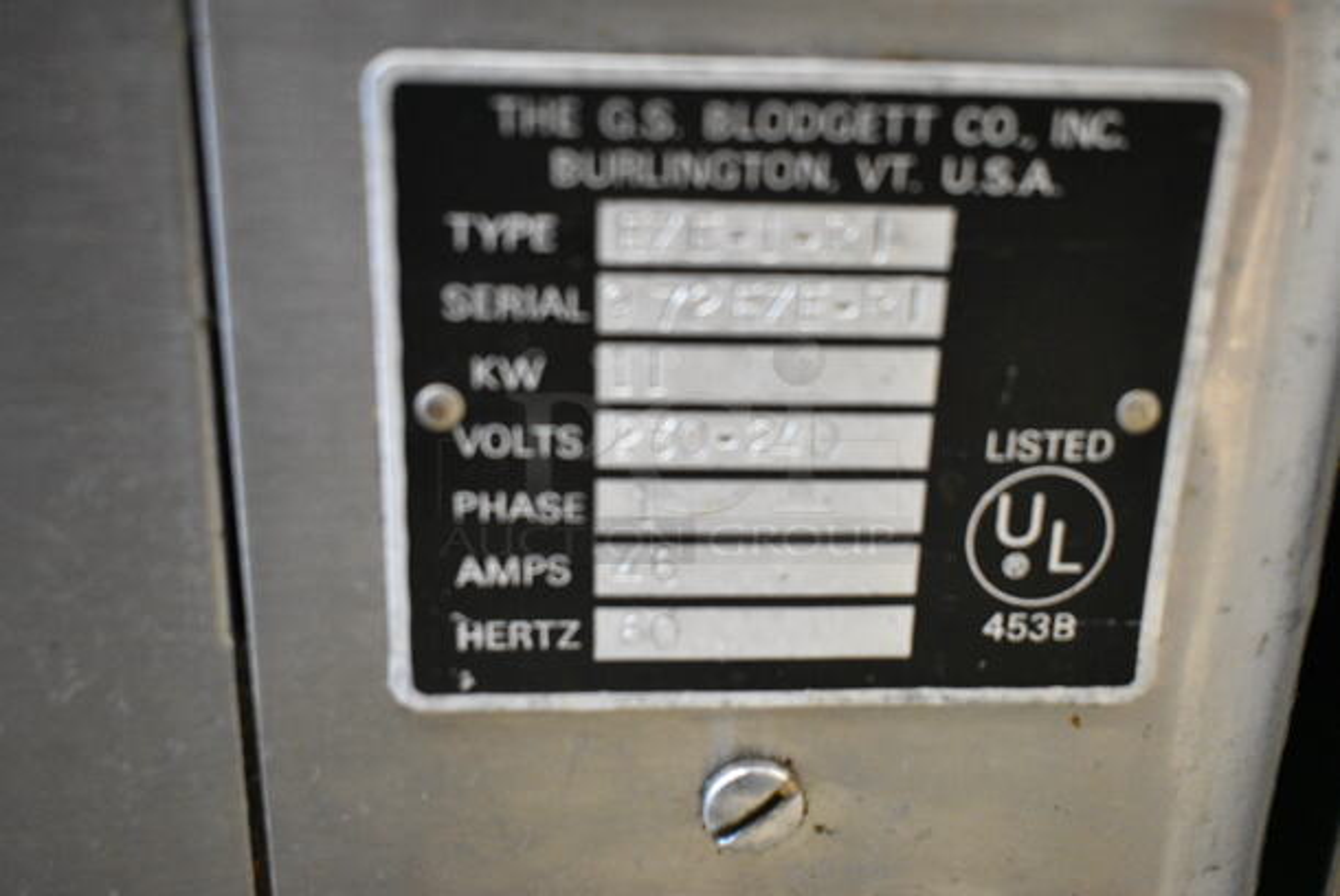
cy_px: 448
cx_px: 670
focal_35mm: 39
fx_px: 1453
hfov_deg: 49.5
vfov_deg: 34.3
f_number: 4
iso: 4000
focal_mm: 26
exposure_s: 1/40
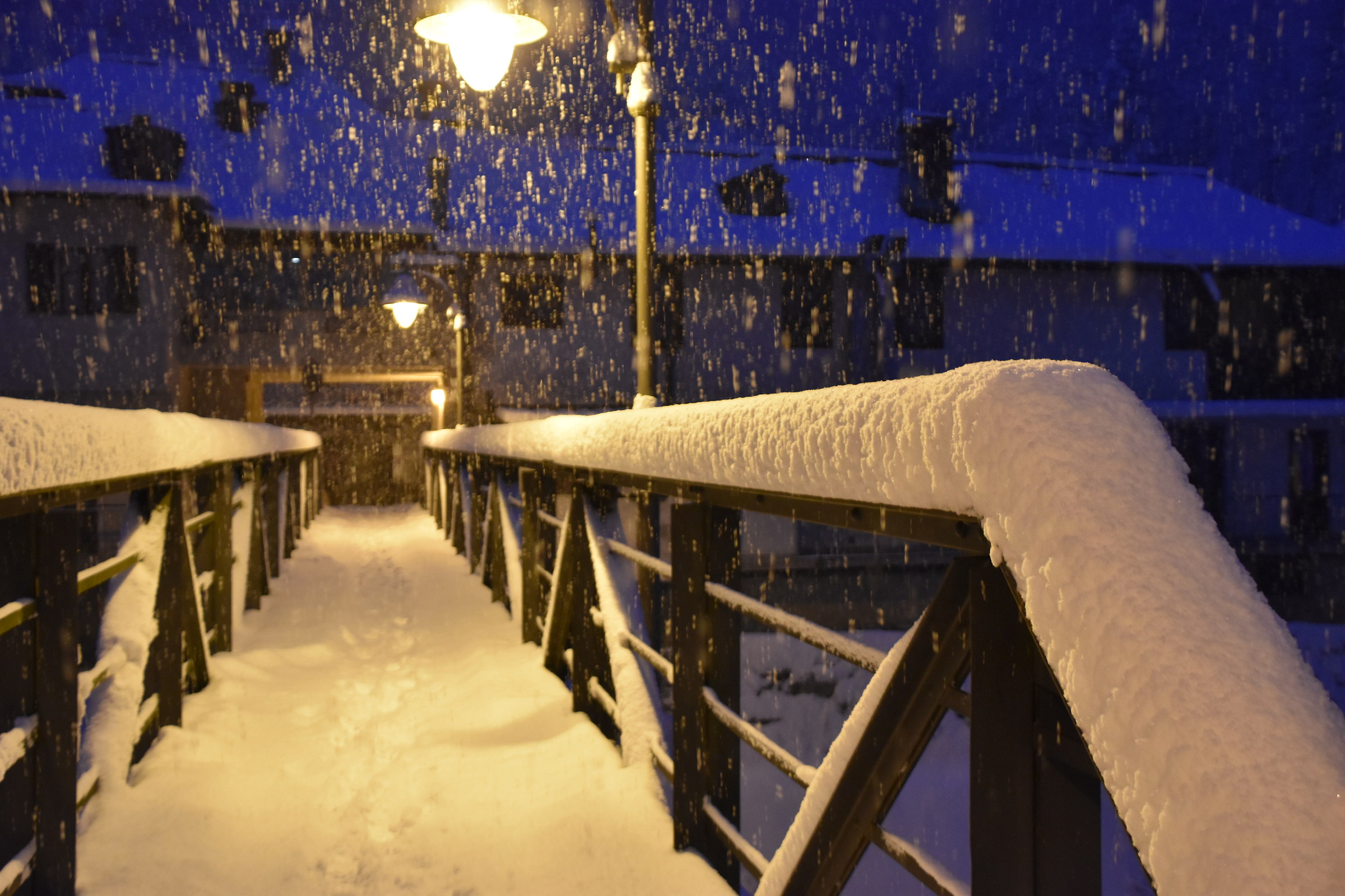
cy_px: 448
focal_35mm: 39
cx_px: 672
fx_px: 1457
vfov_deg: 34.2
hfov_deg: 49.6
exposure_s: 1/60
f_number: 4
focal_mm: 26
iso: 2000
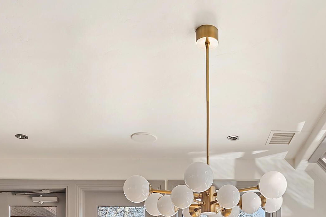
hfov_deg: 40.0
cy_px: 291
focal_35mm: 49
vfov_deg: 23.8
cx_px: 206
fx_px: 444
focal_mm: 17
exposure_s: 1/2
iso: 100
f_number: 7.1
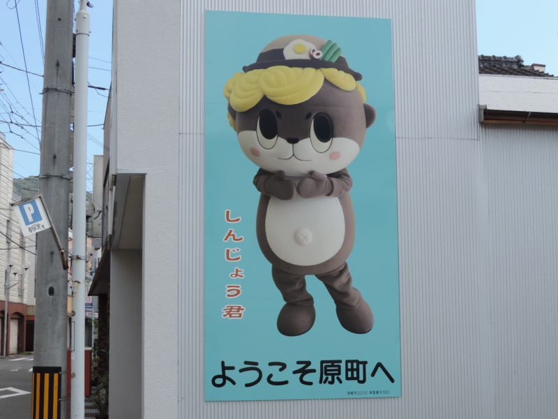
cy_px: 210
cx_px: 279
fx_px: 887
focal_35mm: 55
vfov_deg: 26.6
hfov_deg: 34.9
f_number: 3.7
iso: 80
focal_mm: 9.8
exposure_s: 1/500
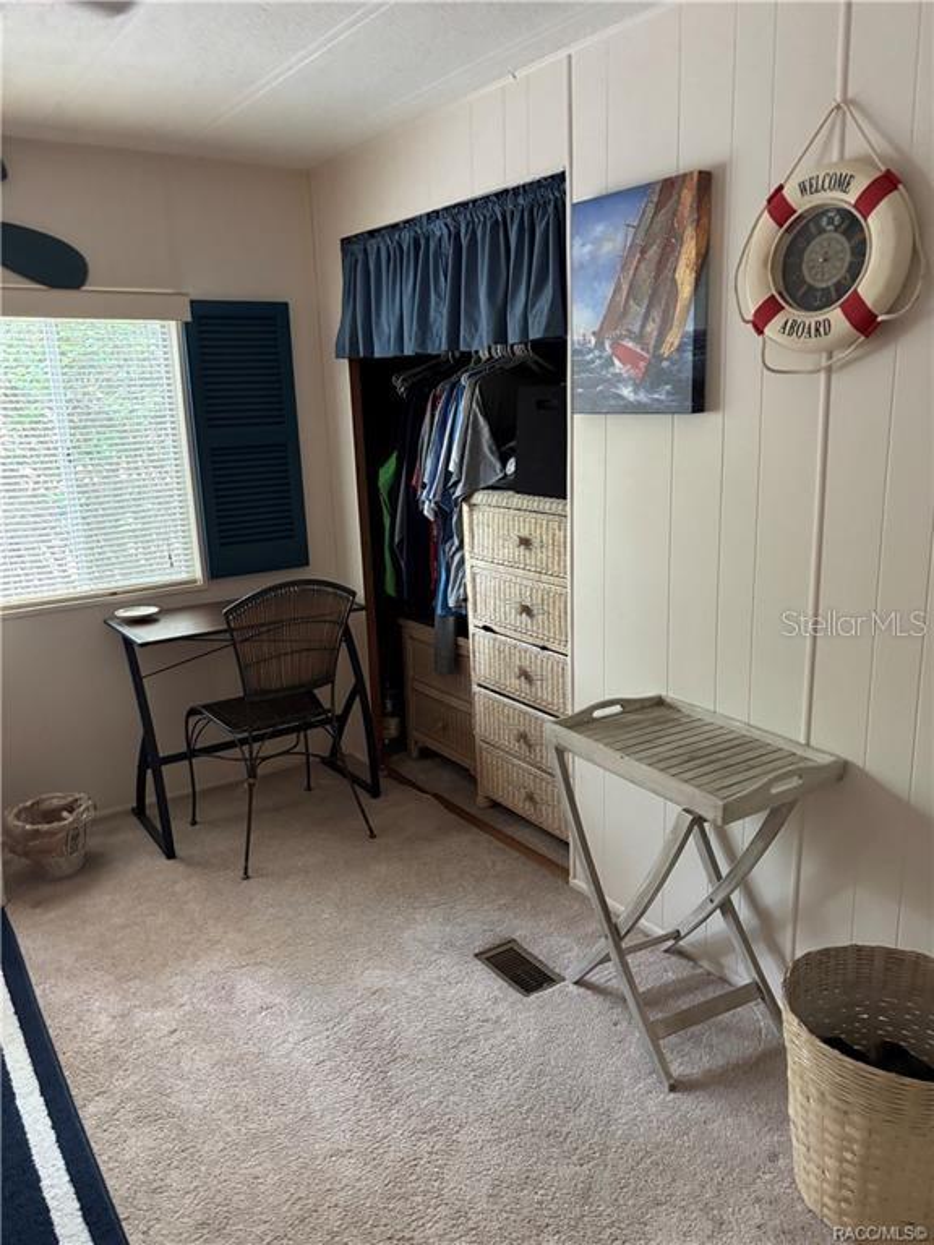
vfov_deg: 67.3
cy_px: 622
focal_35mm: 26
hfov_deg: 53.1
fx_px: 935
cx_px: 467
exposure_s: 1/40
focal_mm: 5.96
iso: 400
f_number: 1.6
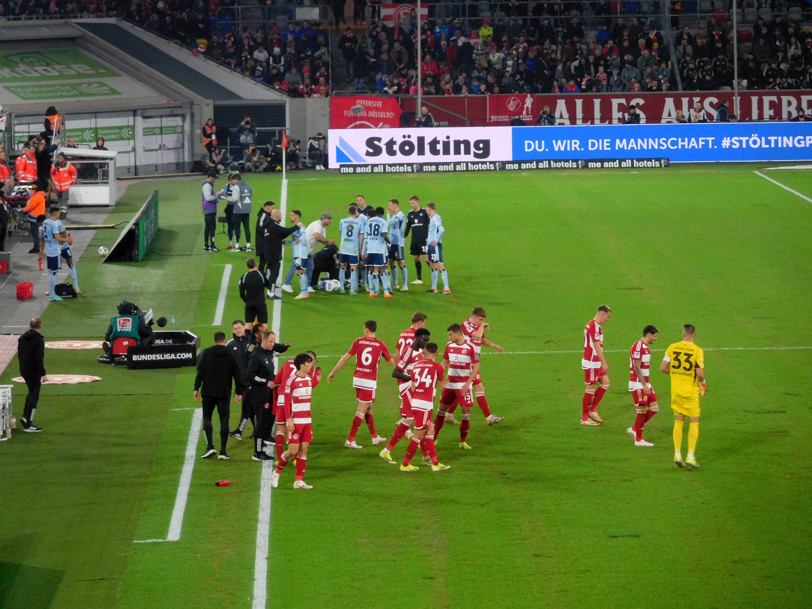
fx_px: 4222
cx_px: 406
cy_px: 304
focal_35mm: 180
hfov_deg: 11.0
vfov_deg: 8.2
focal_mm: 32.1
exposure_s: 1/100
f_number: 5.3
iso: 400
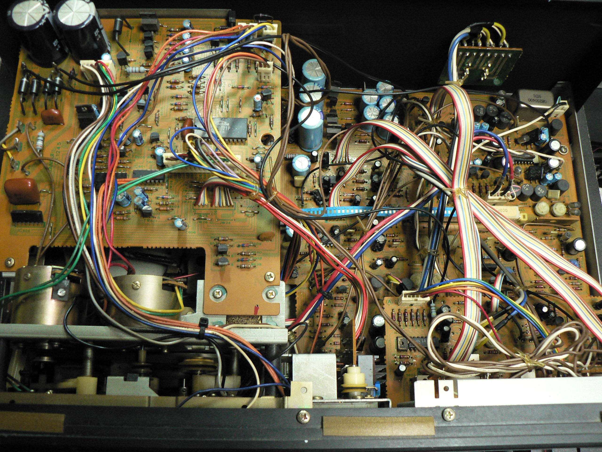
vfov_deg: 39.7
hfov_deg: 51.4
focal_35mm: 36
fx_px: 626
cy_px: 226
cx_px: 301
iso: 400
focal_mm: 6
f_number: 2.8
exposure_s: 1/30
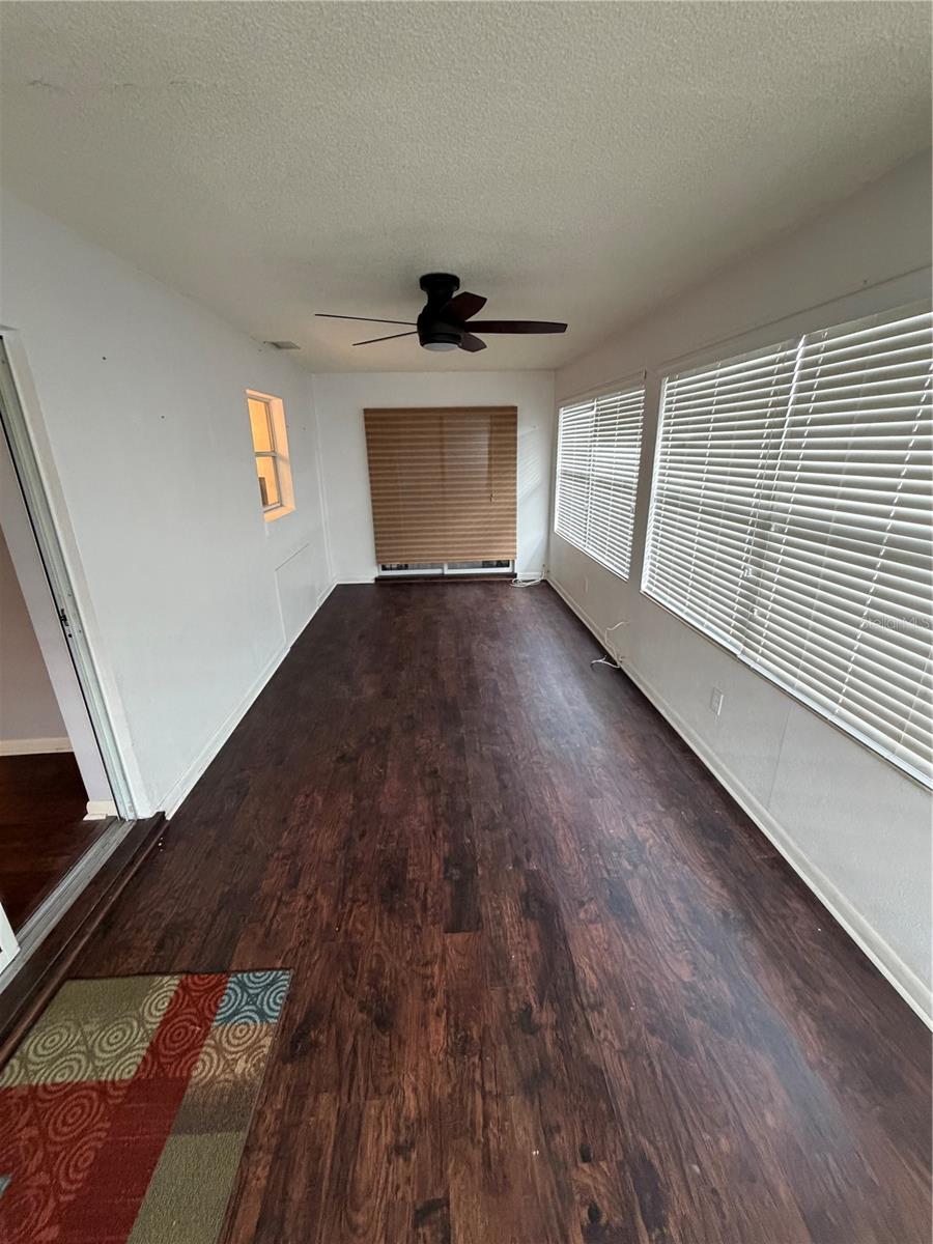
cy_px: 622
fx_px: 503
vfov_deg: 102.1
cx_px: 466
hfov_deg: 85.7
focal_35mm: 14
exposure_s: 1/60
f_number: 2.2
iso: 400
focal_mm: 2.22
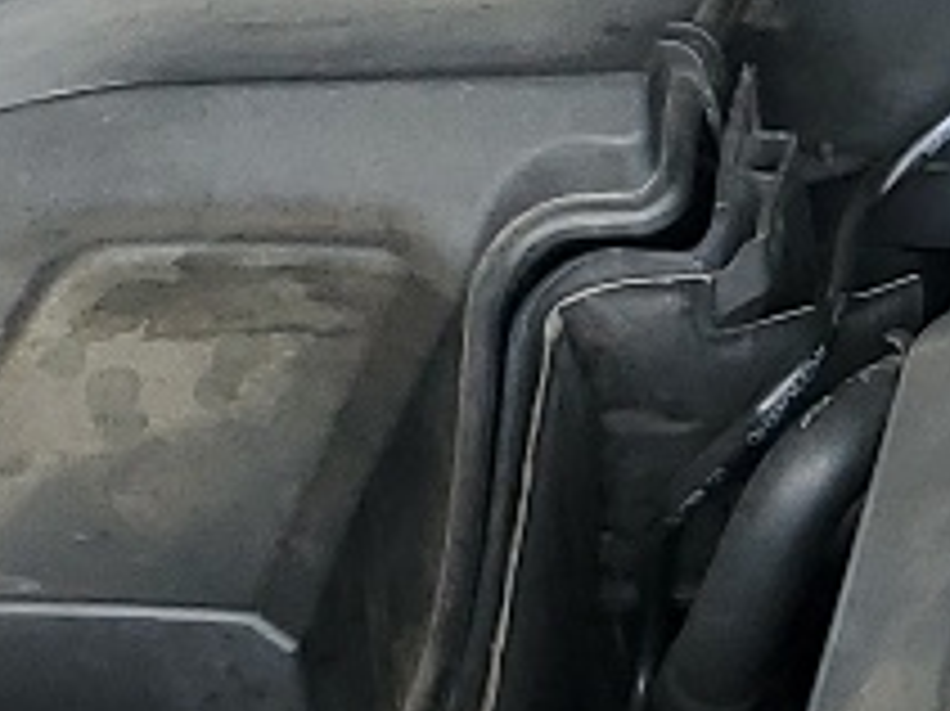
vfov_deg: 7.5
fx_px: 5403
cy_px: 806
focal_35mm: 197
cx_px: 2004
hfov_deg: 9.3
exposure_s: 1/227
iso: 50
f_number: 1.5
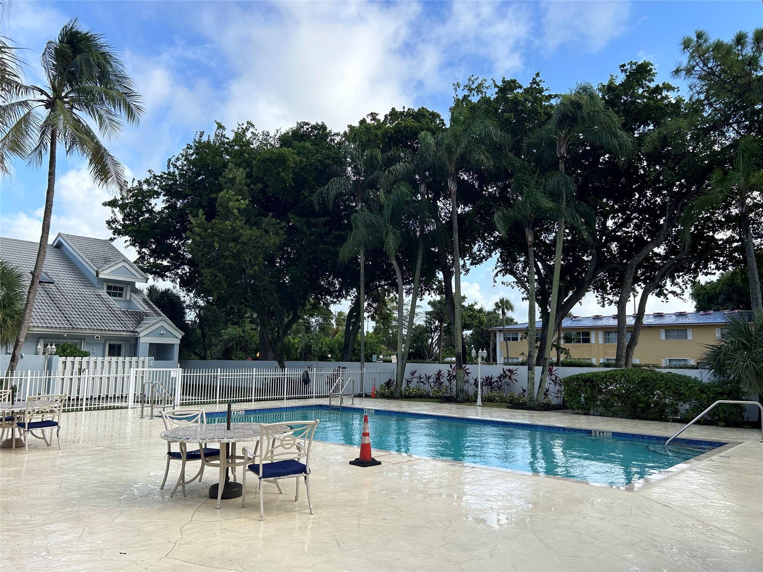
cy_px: 286
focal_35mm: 26
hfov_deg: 67.3
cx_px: 382
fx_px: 573
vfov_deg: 53.1
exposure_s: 1/1252
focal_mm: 5.7
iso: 50
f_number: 1.5
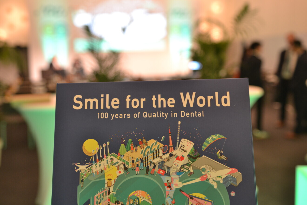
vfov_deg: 34.2
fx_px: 333
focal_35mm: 39
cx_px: 154
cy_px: 102
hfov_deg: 49.6
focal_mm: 26
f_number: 3.2
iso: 400
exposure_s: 1/20
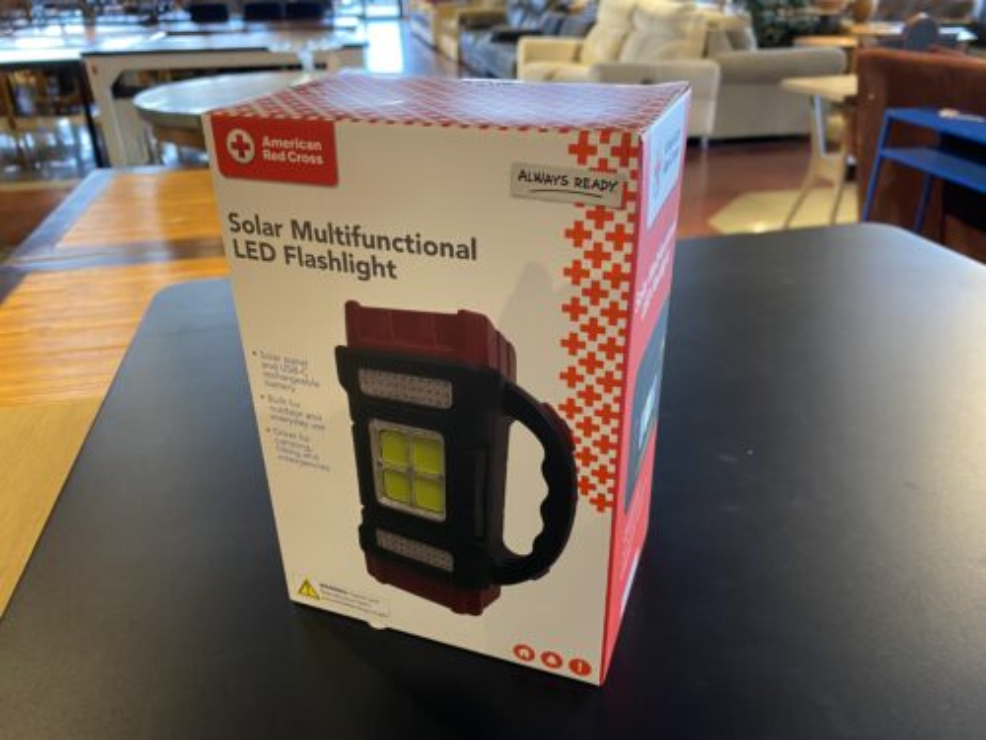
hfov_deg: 67.3
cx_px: 493
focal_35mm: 26
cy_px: 370
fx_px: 741
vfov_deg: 53.1
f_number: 1.8
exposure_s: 1/60
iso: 320
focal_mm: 4.25
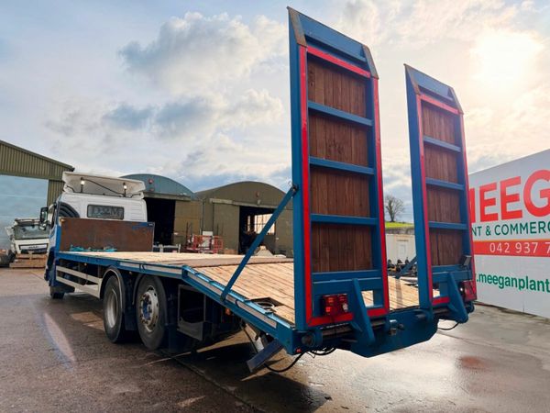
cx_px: 275
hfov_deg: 71.6
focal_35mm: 24
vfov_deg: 56.8
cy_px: 206
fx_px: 381
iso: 100
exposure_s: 1/3021
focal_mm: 6.76
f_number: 1.78
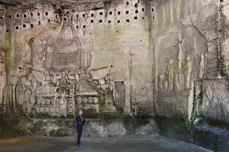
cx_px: 114
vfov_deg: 30.5
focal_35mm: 44
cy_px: 76
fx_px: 280
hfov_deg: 44.5
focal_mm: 44
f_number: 9
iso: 4000
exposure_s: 1/80
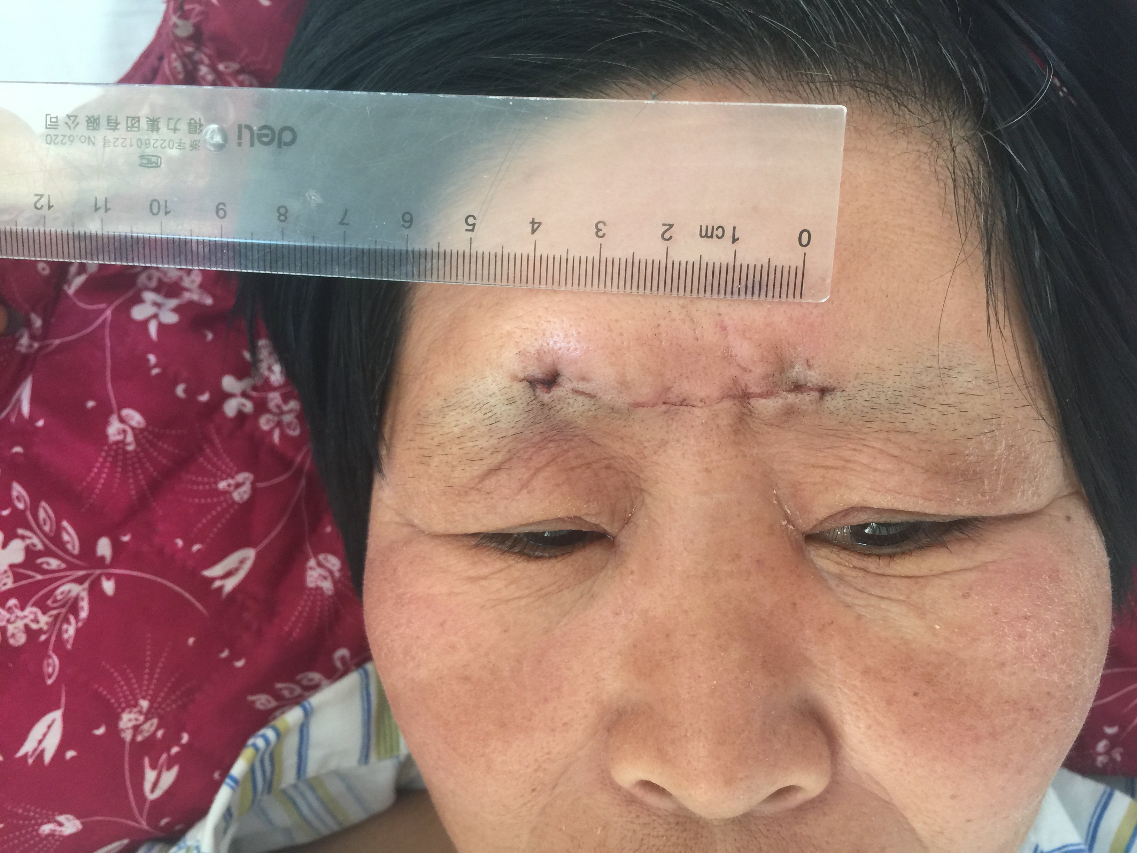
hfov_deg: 61.7
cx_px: 568
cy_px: 426
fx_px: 953
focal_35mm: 29
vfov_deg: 48.2
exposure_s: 1/33
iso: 50
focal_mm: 4.15
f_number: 2.2
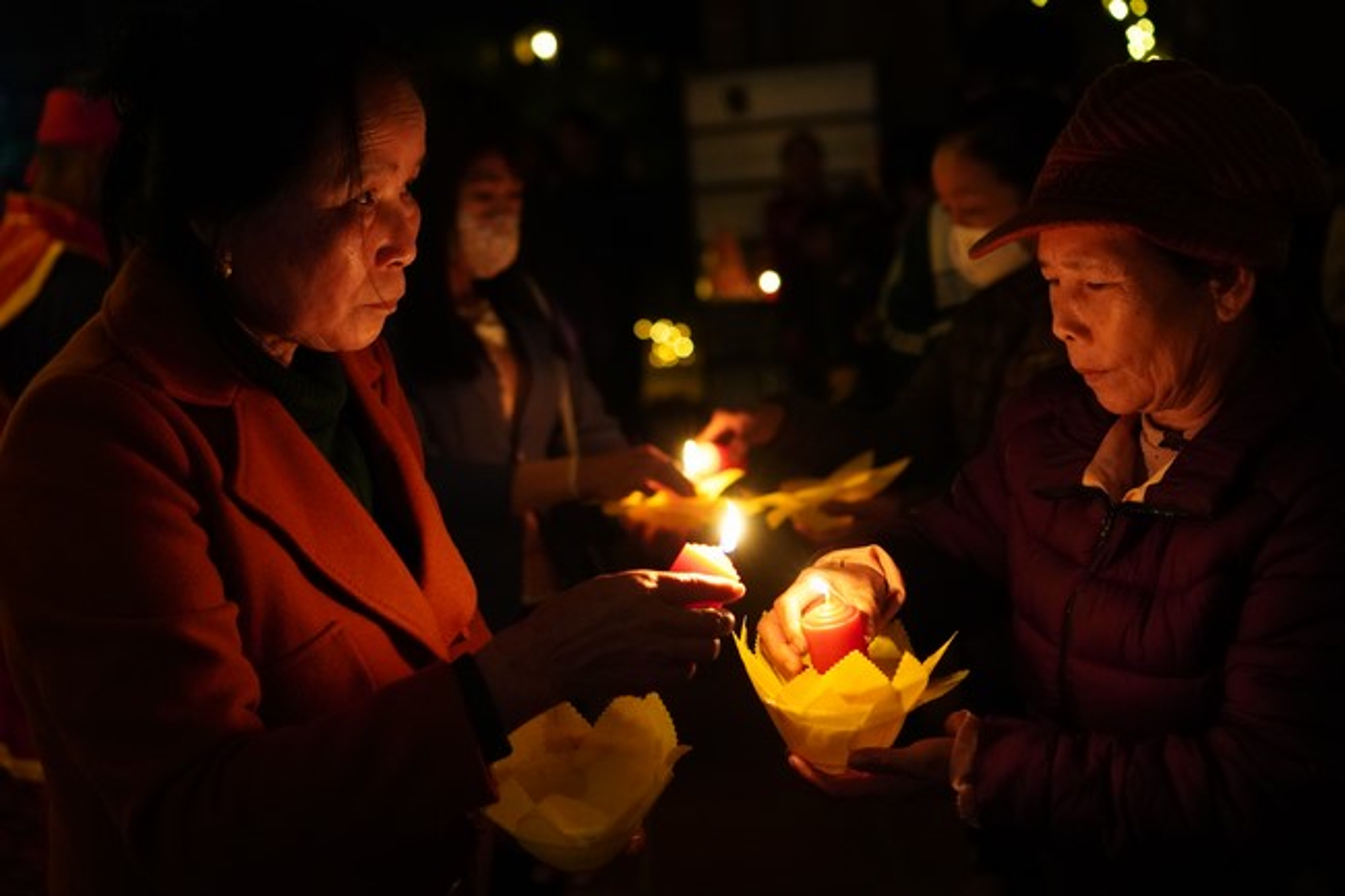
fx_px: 1961
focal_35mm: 52
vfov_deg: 25.7
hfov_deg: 37.9
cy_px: 448
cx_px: 672
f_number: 2.2
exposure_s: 1/50
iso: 3200
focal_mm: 35
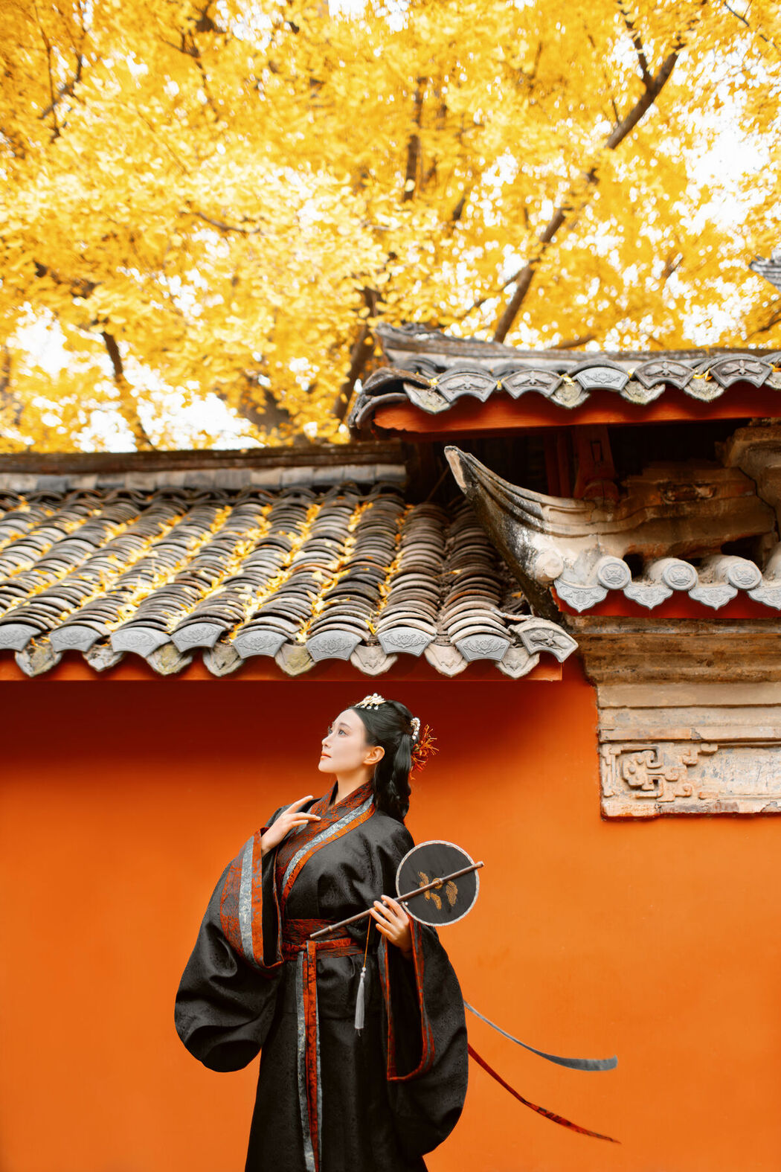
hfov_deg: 37.9
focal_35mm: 35
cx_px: 390
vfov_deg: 54.4
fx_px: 1139
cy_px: 586
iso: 200
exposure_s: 1/1000
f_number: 1.8
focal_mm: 35
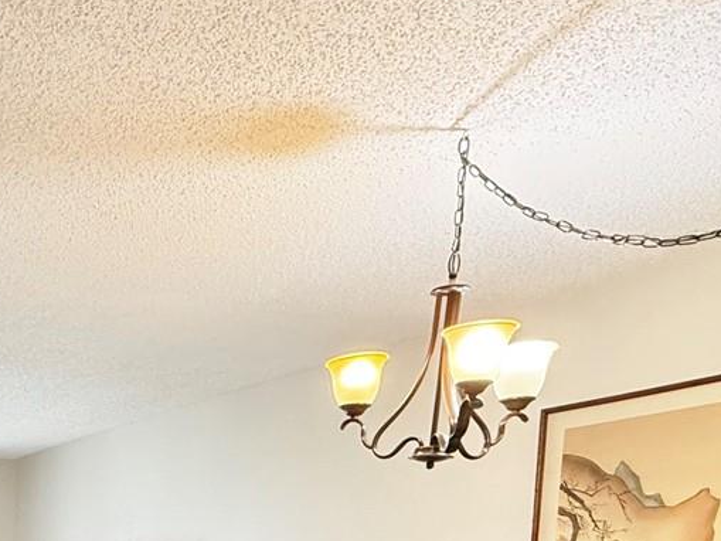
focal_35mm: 44
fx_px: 917
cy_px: 719
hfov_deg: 36.5
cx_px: -67
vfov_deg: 27.1
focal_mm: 2.22
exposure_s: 1/60
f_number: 2.2
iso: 500
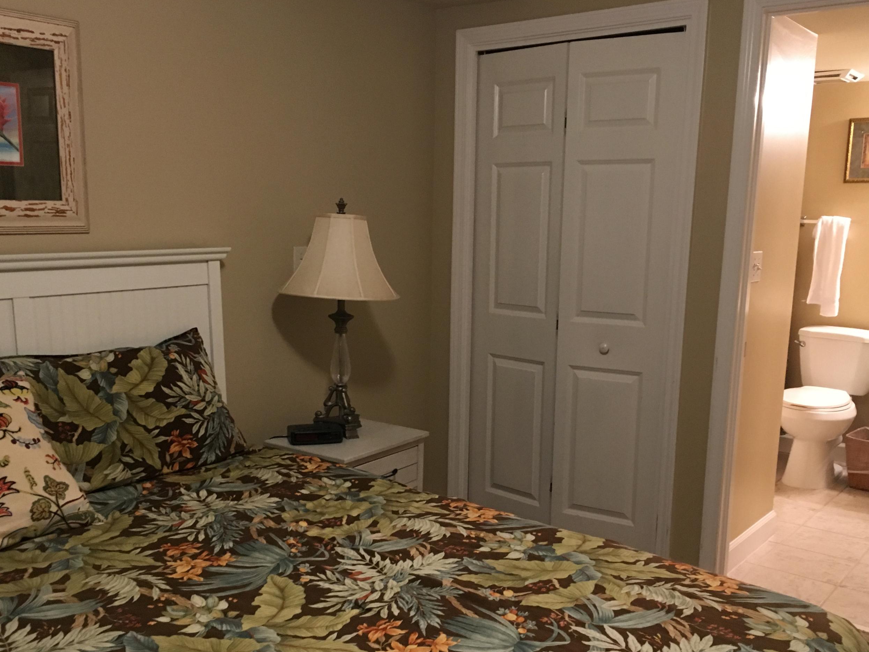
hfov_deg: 52.6
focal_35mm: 35
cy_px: 379
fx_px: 879
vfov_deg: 40.6
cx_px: 429
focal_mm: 4.15
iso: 200
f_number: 2.2
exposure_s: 1/17
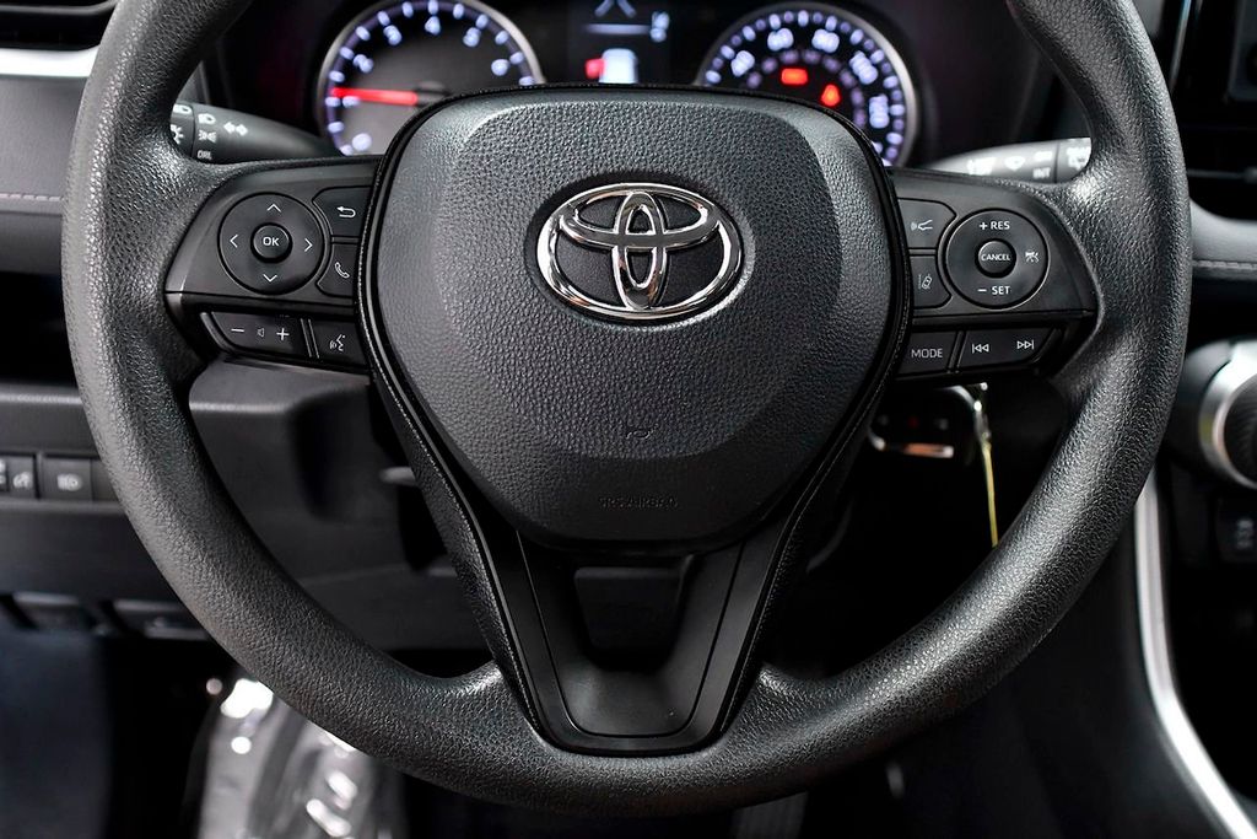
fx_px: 1606
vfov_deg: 29.3
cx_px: 628
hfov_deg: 42.7
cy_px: 420
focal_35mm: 46
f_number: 3.5
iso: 2500
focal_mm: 31
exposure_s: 1/200
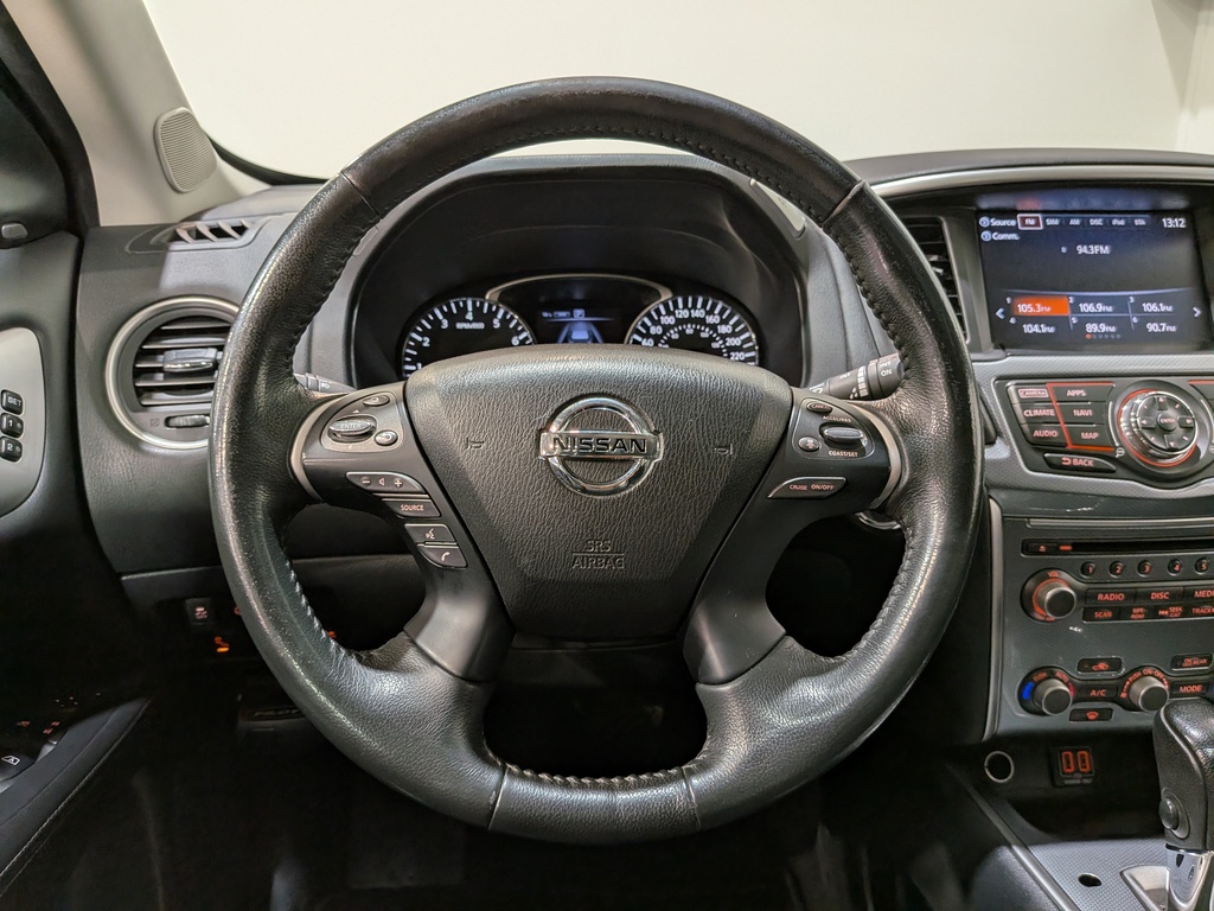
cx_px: 607
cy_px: 456
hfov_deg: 71.6
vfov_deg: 56.8
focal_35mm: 24
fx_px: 842
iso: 158
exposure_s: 1/100
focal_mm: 4.53
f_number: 1.7
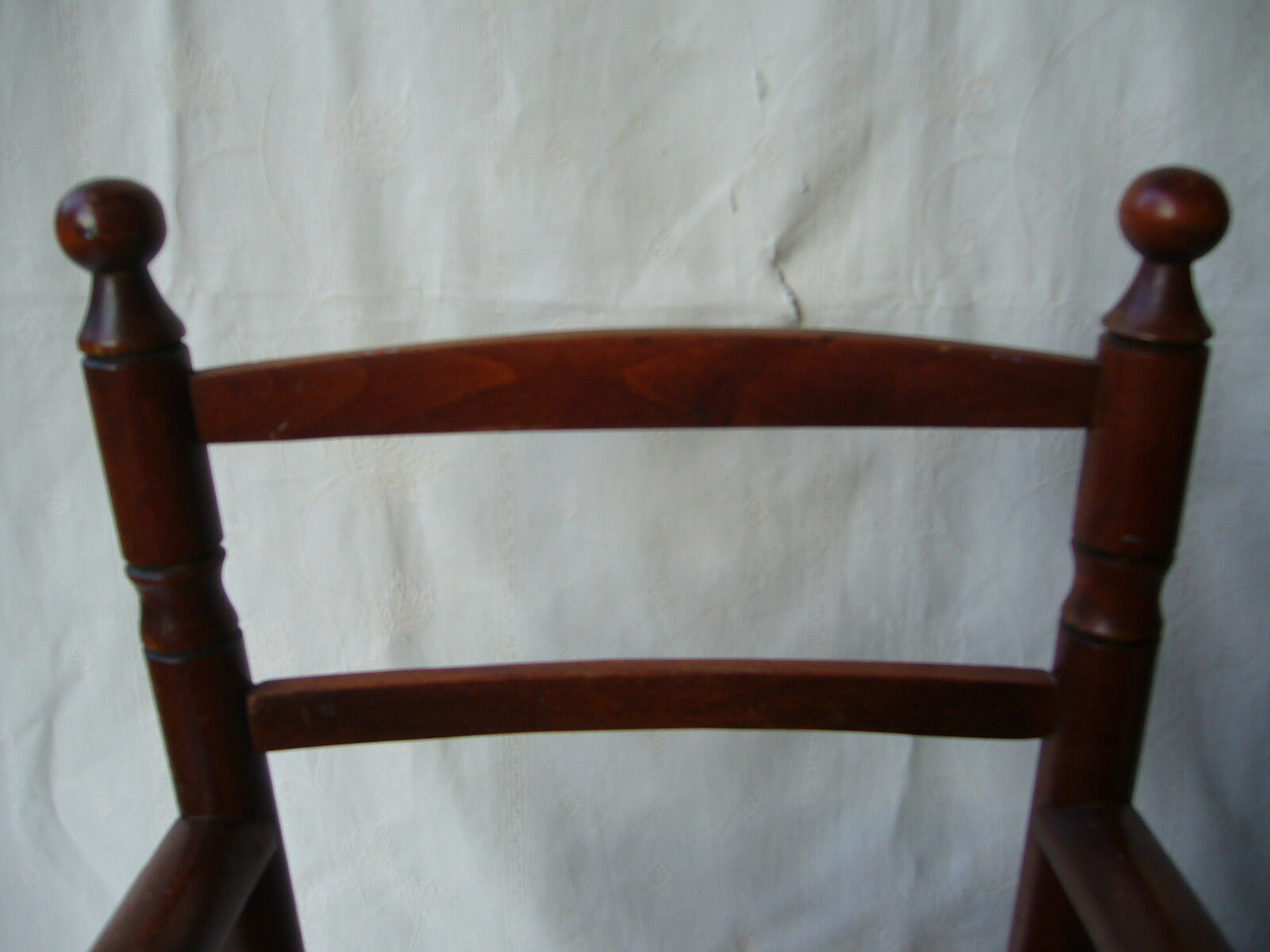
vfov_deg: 40.7
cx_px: 635
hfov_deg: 52.6
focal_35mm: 35
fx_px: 1284
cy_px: 476
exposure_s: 1/50
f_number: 2.8
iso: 80
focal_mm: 5.8
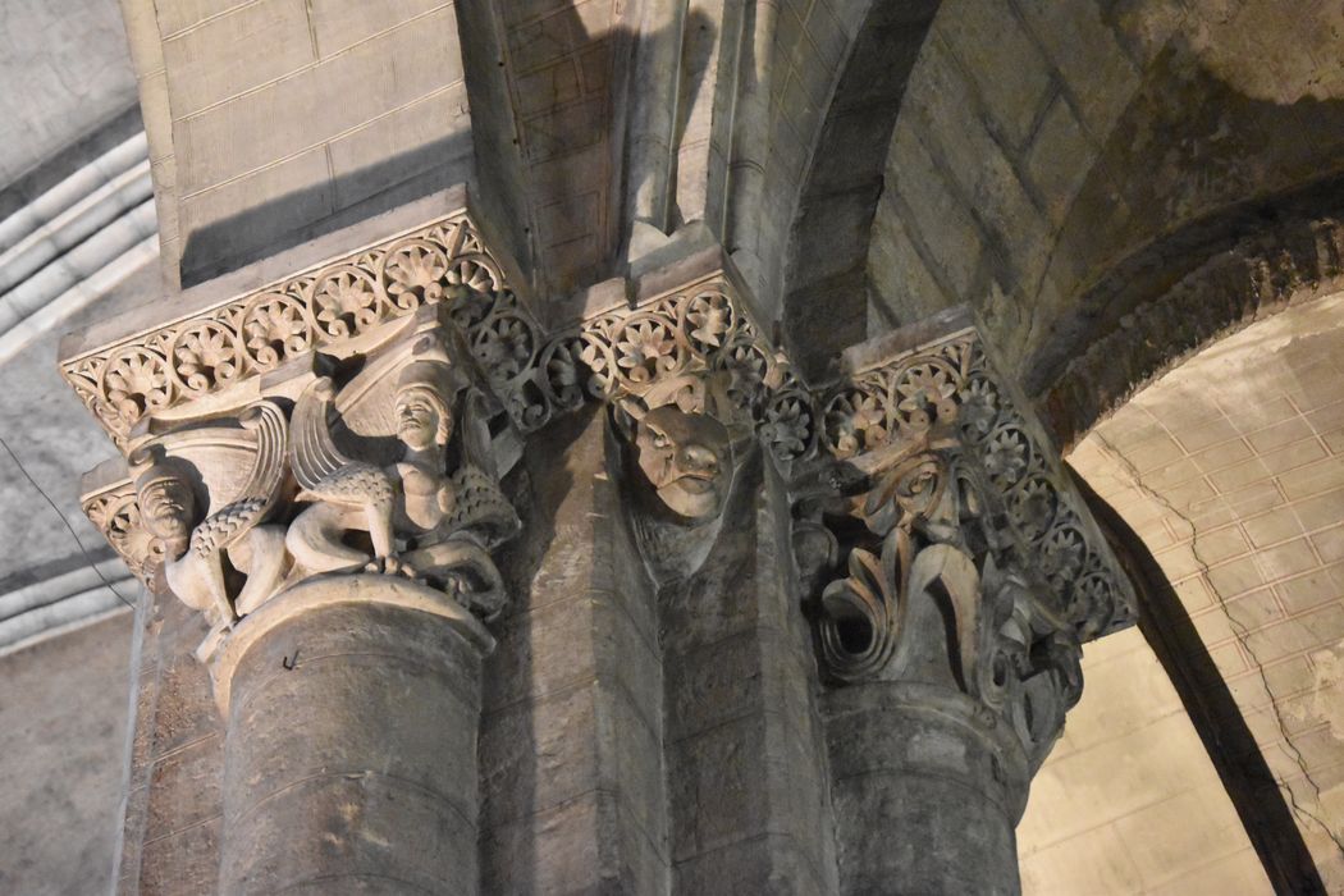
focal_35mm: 117
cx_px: 672
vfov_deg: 11.7
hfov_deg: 17.5
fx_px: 4368
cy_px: 448
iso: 12800
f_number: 4.5
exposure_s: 1/60
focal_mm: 78
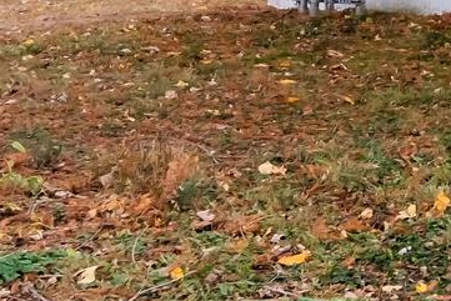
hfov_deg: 15.6
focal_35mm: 102
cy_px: -148
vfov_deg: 12.8
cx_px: 916
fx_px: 1278
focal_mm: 18
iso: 500
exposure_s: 1/500
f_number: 7.1
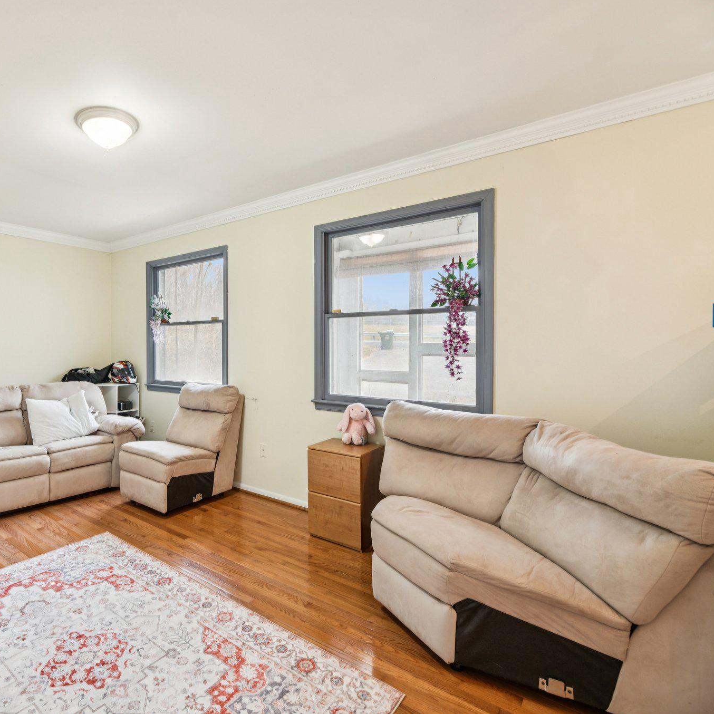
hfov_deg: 76.5
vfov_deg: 80.7
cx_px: 205
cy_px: 355
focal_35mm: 18
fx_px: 420
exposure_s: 1/13
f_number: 8
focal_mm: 14
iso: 400
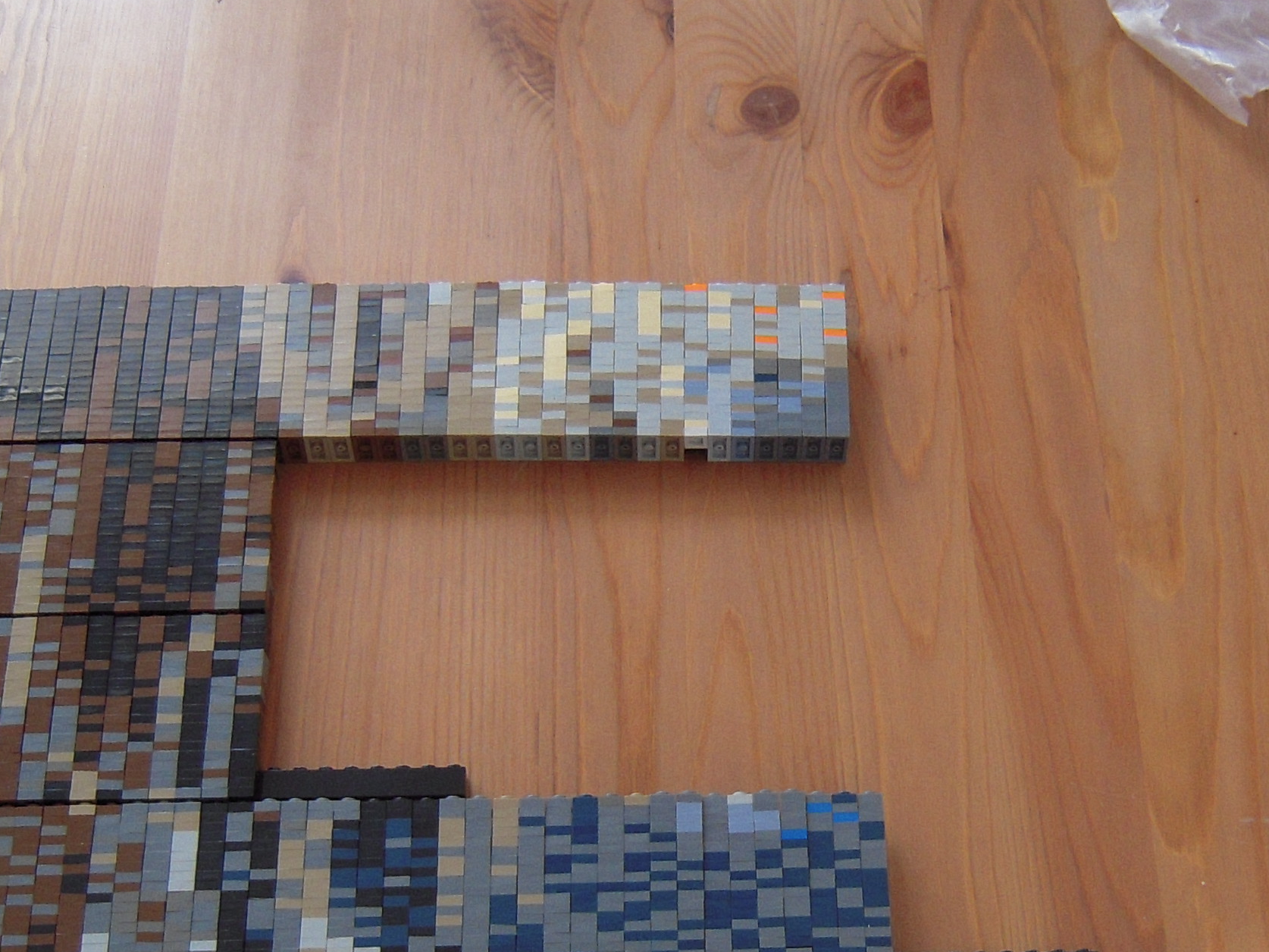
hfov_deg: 31.5
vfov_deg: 23.9
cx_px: 831
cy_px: 619
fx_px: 2237
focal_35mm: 61
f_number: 2.7
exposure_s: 1/30
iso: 200
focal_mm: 5
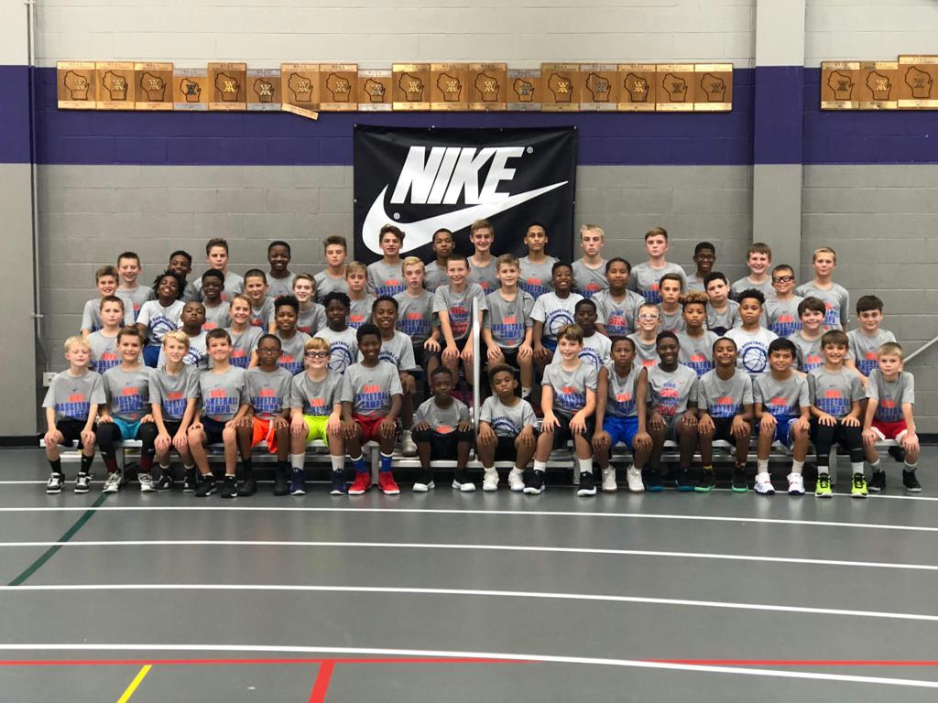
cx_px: 469
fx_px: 1545
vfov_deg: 25.7
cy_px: 352
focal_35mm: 57
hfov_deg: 33.8
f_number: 2.8
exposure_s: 1/60
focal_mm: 6.6
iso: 320
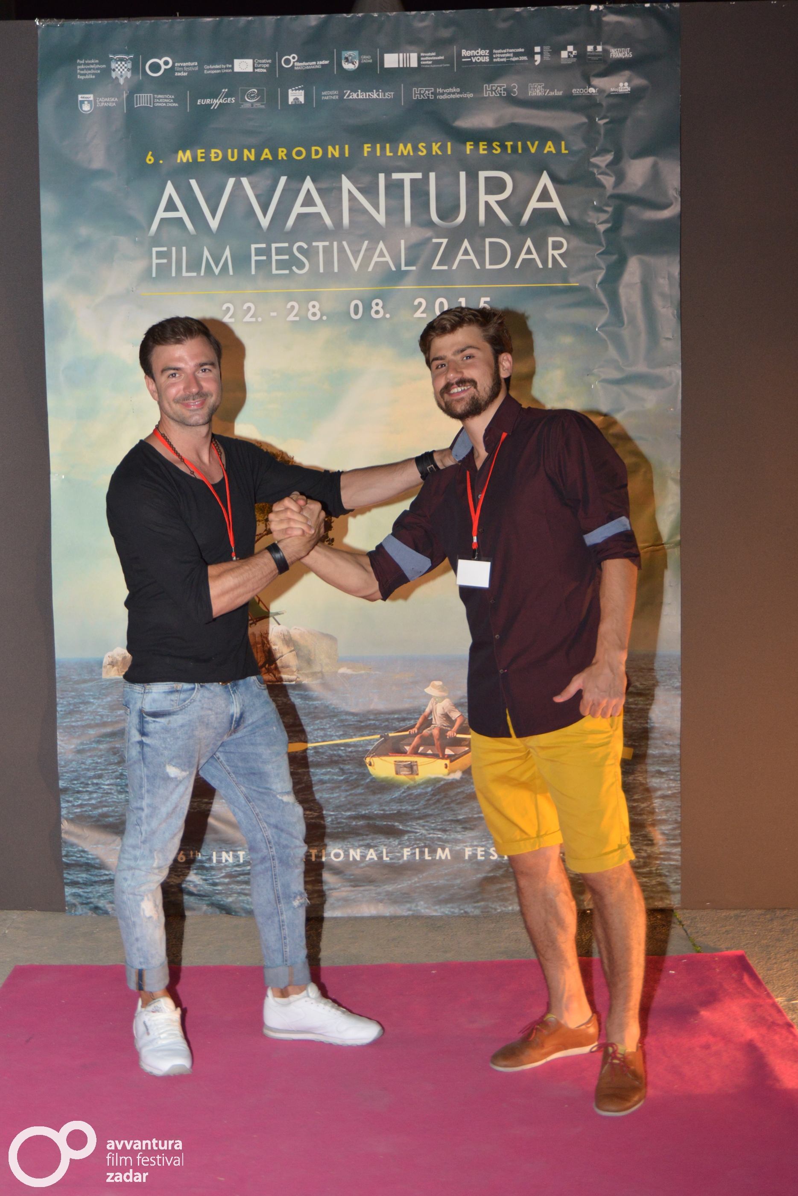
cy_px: 598
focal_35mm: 52
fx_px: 1727
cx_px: 399
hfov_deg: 26.0
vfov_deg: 38.2
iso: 2000
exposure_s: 1/125
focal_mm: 52
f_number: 6.3
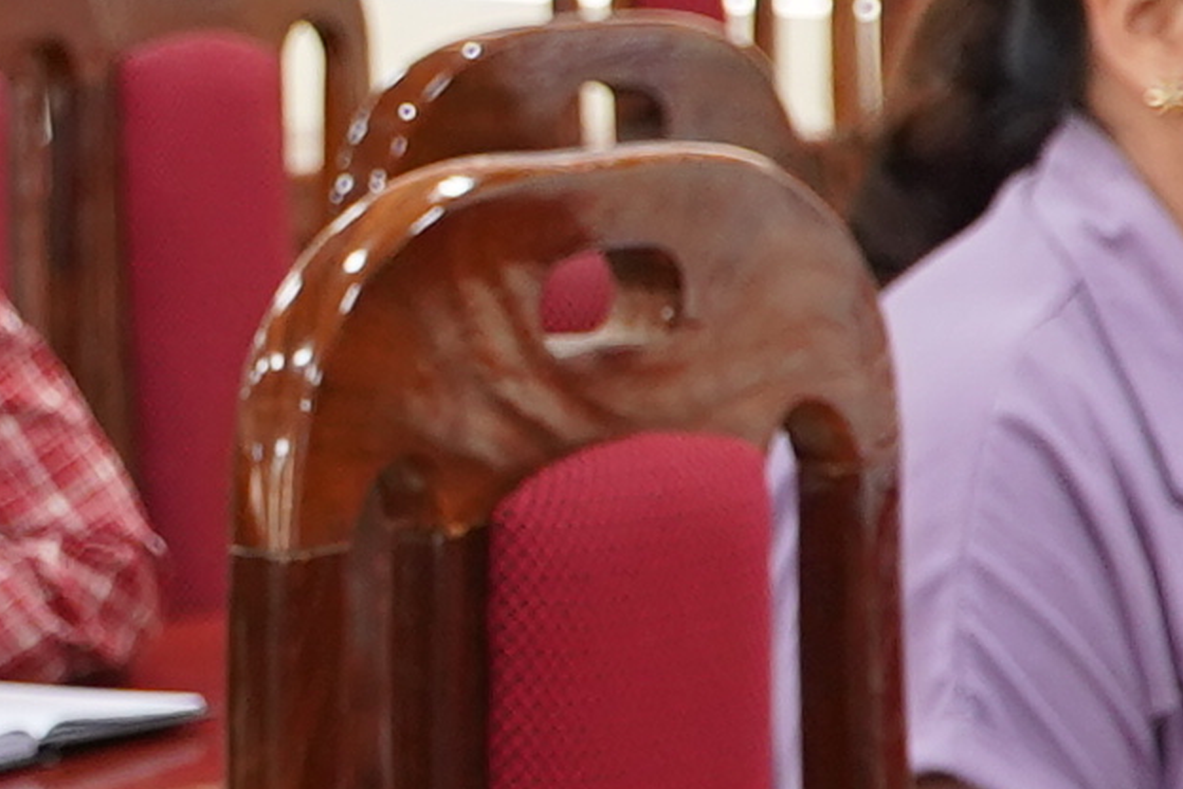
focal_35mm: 208
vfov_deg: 6.6
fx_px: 6835
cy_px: 311
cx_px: -300
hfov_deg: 9.7
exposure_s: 1/20
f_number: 4
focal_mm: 22
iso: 400
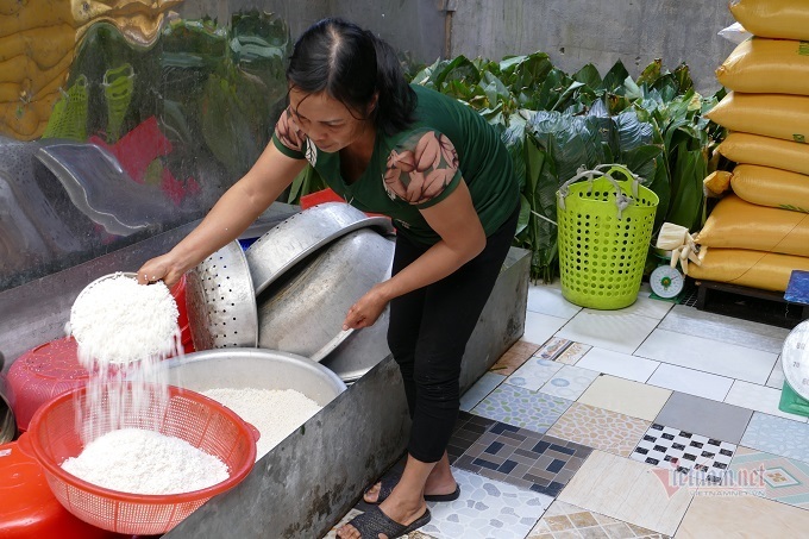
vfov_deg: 35.0
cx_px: 404
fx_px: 854
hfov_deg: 50.7
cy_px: 270
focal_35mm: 38
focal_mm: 13.97
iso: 160
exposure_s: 1/25
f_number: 3.1
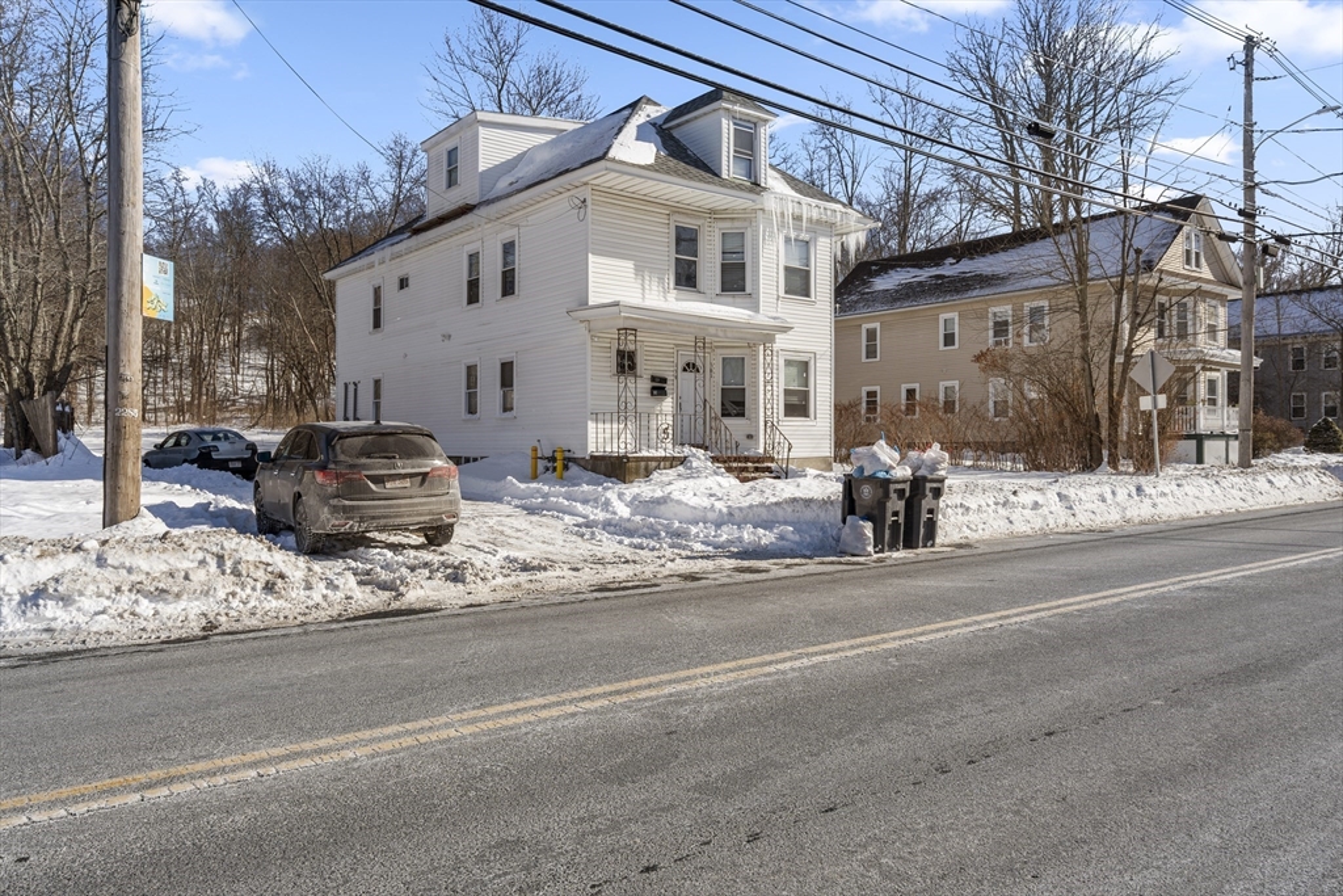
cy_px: 448
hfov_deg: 73.7
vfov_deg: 53.1
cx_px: 672
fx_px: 895
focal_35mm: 24
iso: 100
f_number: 11
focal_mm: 24
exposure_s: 1/160
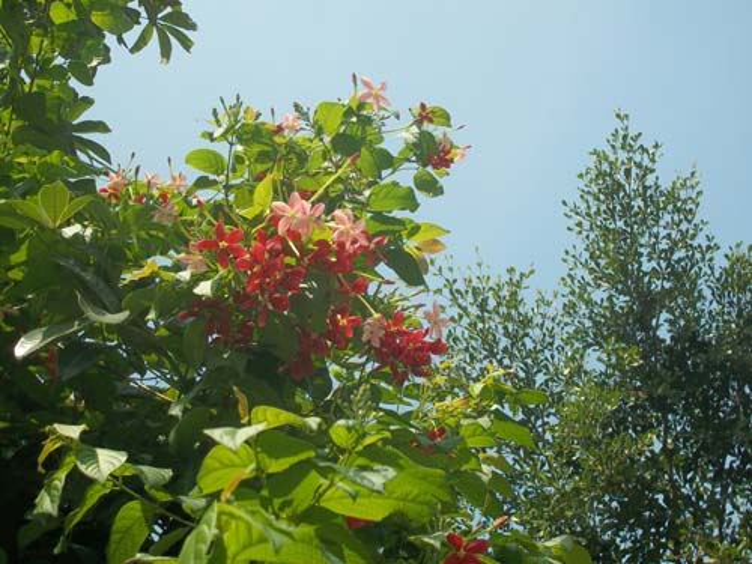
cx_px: 376
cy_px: 282
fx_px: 1238
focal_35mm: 57
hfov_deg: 33.8
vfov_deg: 25.7
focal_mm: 10.1
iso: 80
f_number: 10
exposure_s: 1/125
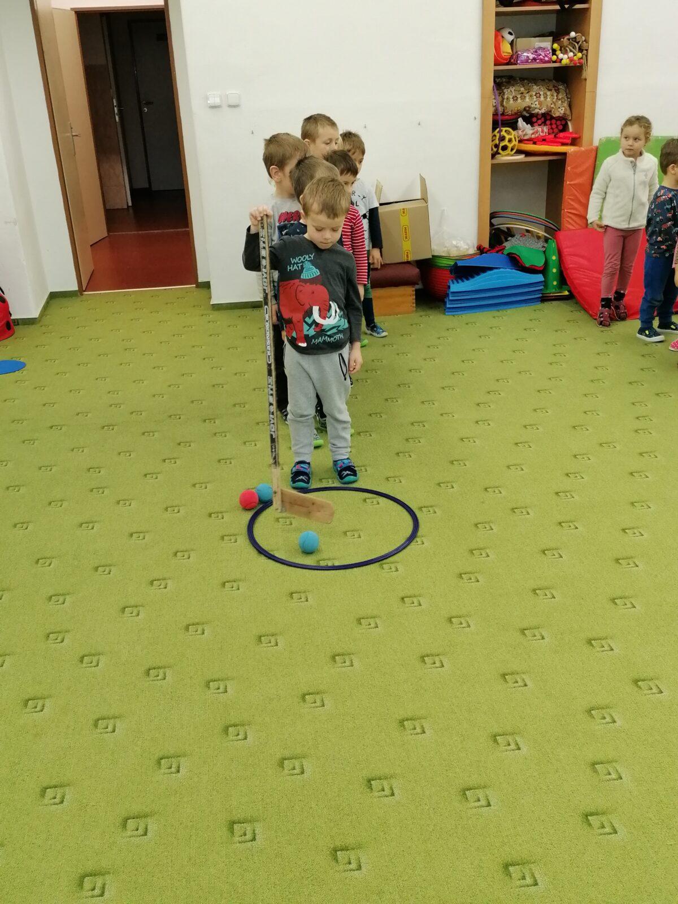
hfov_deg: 40.7
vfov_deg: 52.6
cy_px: 452
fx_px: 914
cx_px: 339
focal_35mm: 35
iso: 160
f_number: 1.8
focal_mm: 4.75
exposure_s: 1/50
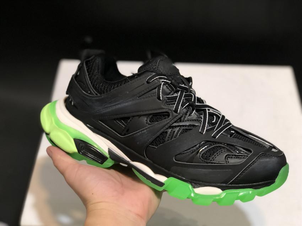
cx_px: 151
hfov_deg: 33.8
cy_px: 113
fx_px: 497
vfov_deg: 25.6
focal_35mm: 57
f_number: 2.8
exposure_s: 1/30
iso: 80
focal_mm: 6.6
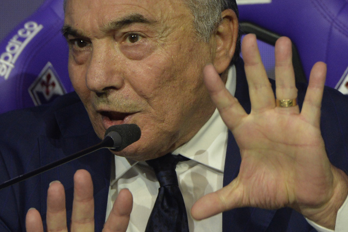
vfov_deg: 1.7
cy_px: 100
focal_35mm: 803
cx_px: 145
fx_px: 7764
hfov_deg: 2.6
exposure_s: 1/200
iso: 2000
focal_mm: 400
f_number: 5.6
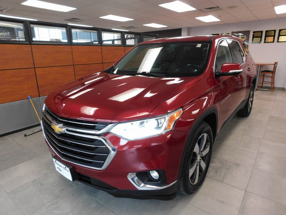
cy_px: 108
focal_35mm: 23
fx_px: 190
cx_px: 143
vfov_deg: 58.9
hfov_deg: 73.9
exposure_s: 1/30
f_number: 3
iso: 320
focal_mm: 4
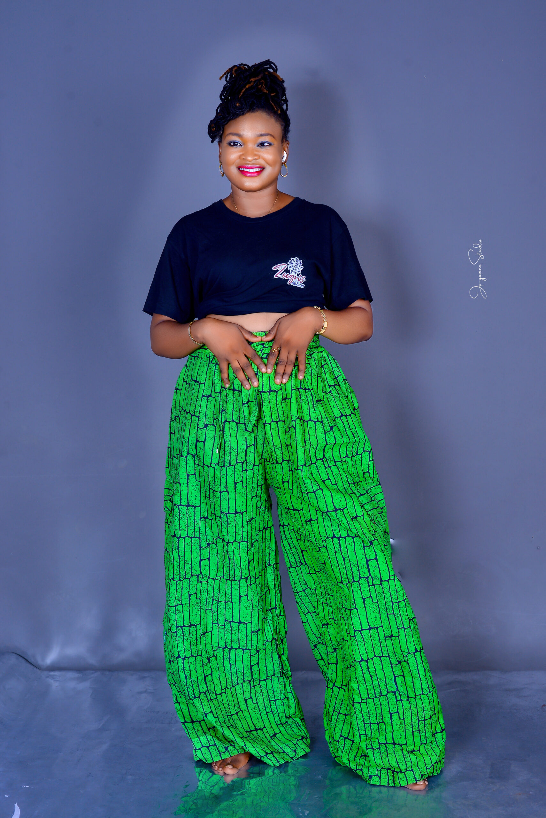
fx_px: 1136
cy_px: 409
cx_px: 273
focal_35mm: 50
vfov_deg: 39.6
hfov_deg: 27.0
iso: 140
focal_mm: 50
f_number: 6.3
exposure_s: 1/80
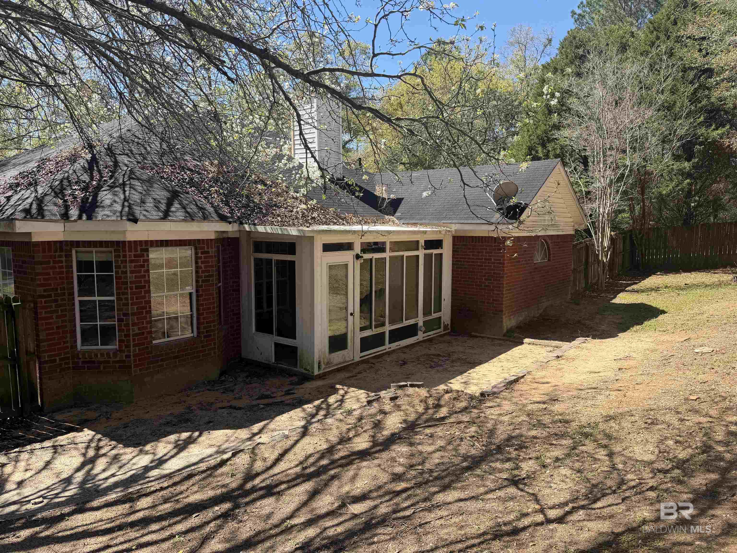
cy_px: 276
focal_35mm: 24
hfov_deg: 71.6
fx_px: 511
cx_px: 368
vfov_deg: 56.8
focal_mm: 6.76
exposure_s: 1/1689
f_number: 1.78
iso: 80
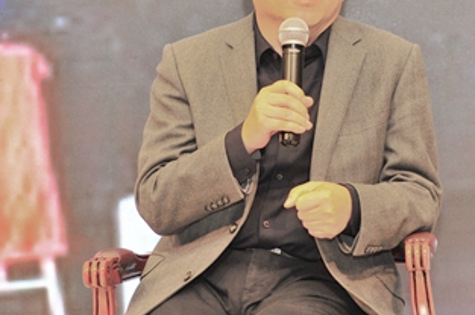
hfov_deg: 17.2
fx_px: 1568
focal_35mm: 119
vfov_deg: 11.5
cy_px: 108
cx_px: 290
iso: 800
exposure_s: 1/100
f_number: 4
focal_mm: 62
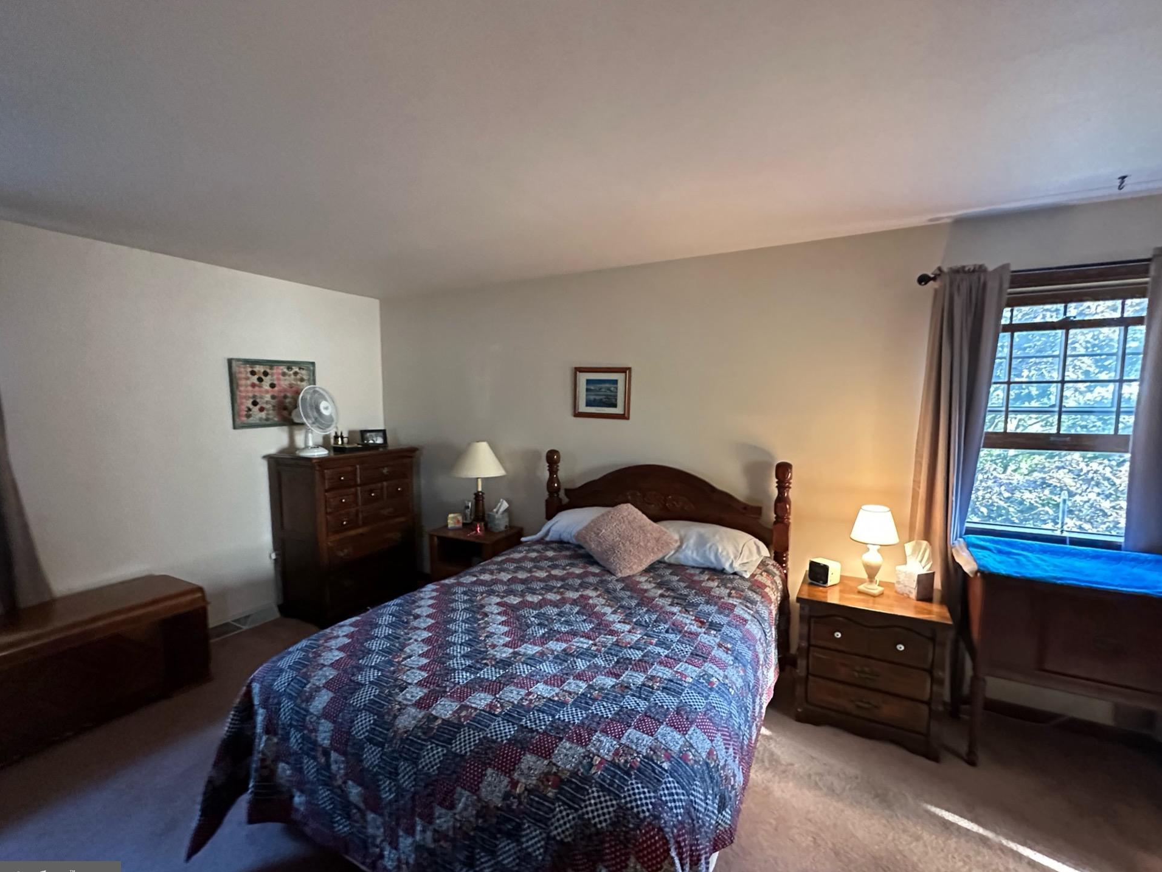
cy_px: 444
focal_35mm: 15
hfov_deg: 98.2
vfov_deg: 81.7
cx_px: 592
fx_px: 503
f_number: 2.2
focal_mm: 2.22
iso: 1250
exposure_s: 1/60
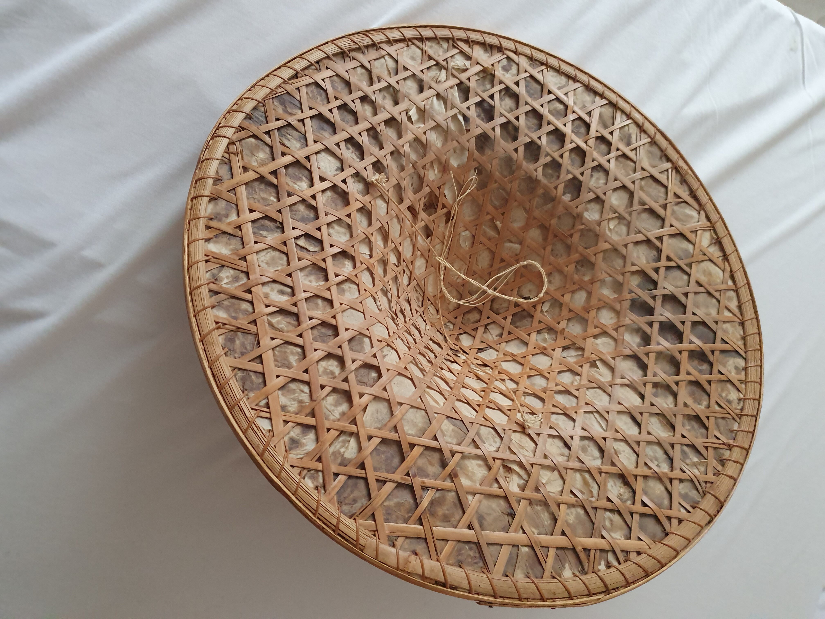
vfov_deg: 53.1
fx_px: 620
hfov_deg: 67.3
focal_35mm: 26
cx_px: 412
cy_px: 310
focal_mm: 4.32
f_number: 1.5
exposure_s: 1/50
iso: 500
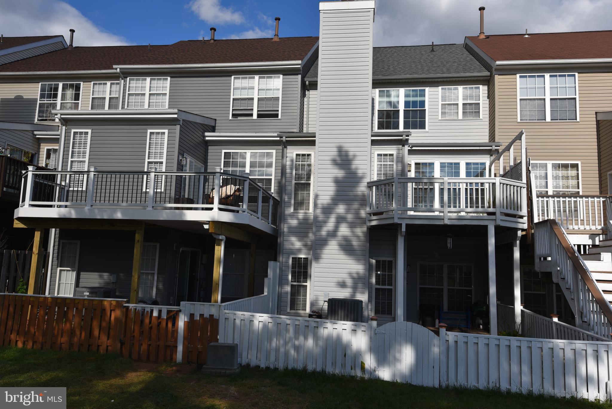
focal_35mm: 28
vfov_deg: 46.4
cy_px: 204
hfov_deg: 65.5
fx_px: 476
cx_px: 306
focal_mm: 28
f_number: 11
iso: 100
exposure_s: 1/200
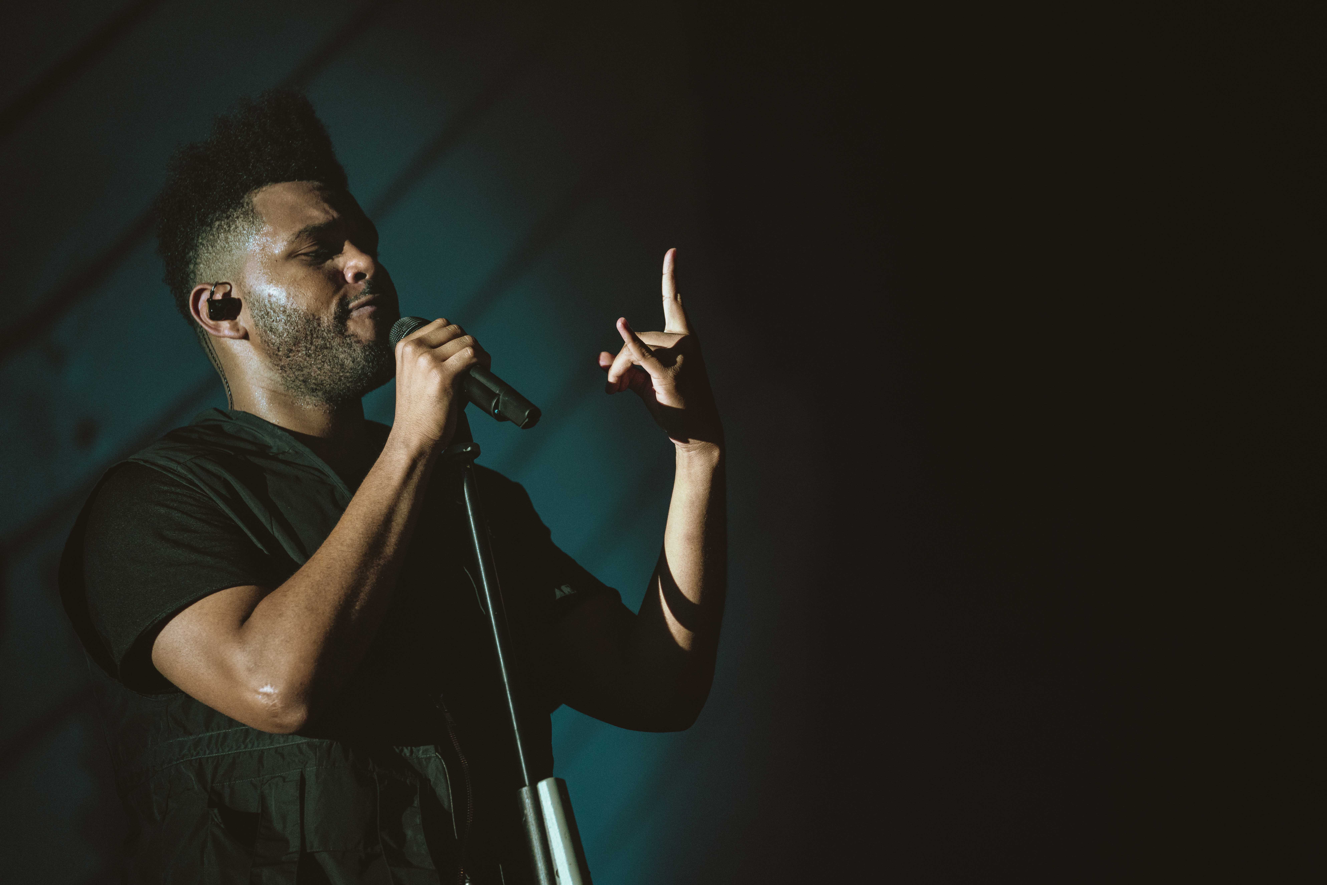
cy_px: 442
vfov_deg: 7.4
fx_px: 6857
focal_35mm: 186
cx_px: 664
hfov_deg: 11.1
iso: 2000
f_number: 2.8
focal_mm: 186
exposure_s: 1/320
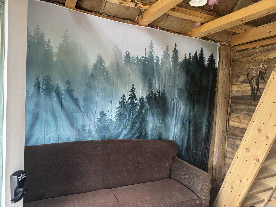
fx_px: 191
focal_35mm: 24
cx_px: 138
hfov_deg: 71.6
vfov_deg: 56.8
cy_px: 104
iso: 250
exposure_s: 1/60
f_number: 1.78
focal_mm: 6.76
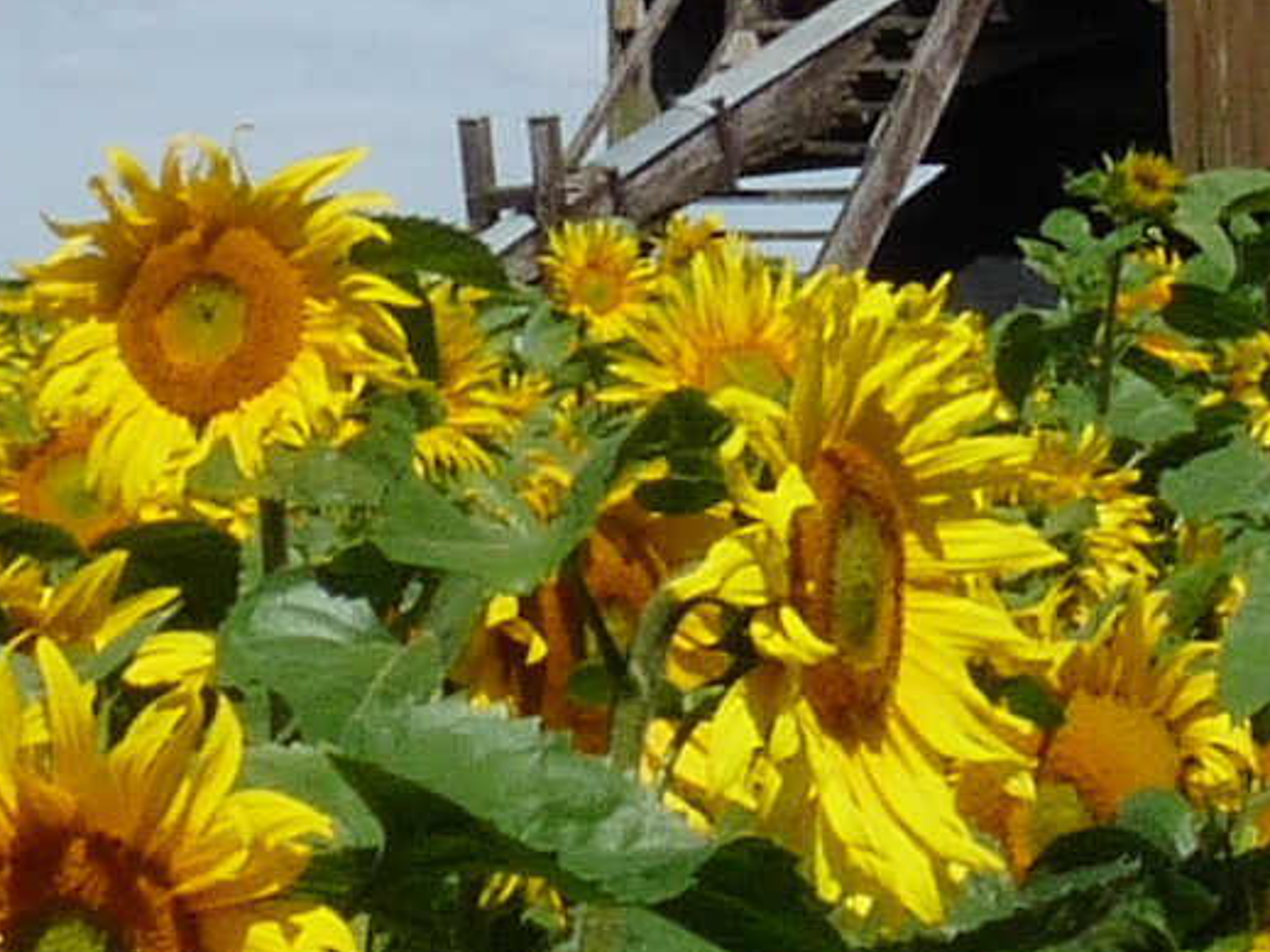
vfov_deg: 4.9
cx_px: 1684
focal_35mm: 300
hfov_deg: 6.5
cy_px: -558
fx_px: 11004
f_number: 7.1
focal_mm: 7.6
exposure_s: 1/400
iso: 100
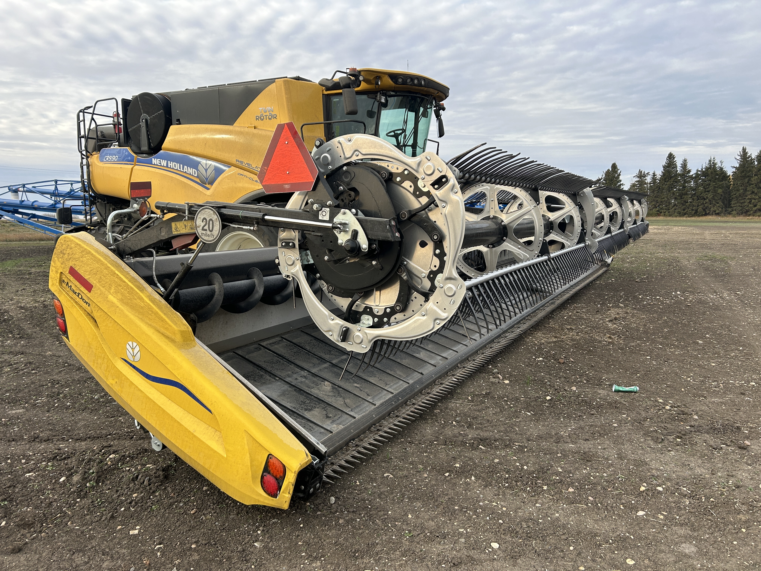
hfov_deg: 67.3
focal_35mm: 26
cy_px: 286
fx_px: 572
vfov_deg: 53.1
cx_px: 380
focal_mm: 5.7
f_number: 1.5
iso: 50
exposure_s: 1/791
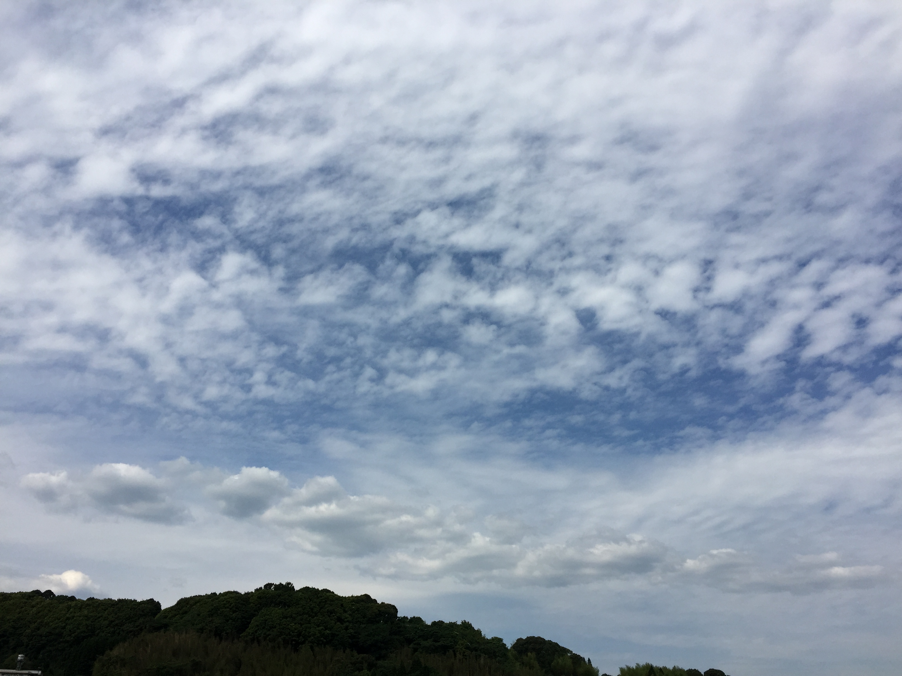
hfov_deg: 61.7
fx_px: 756
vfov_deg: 48.2
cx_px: 451
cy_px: 338
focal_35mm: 29
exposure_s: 1/4950
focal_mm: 4.15
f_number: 2.2
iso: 32
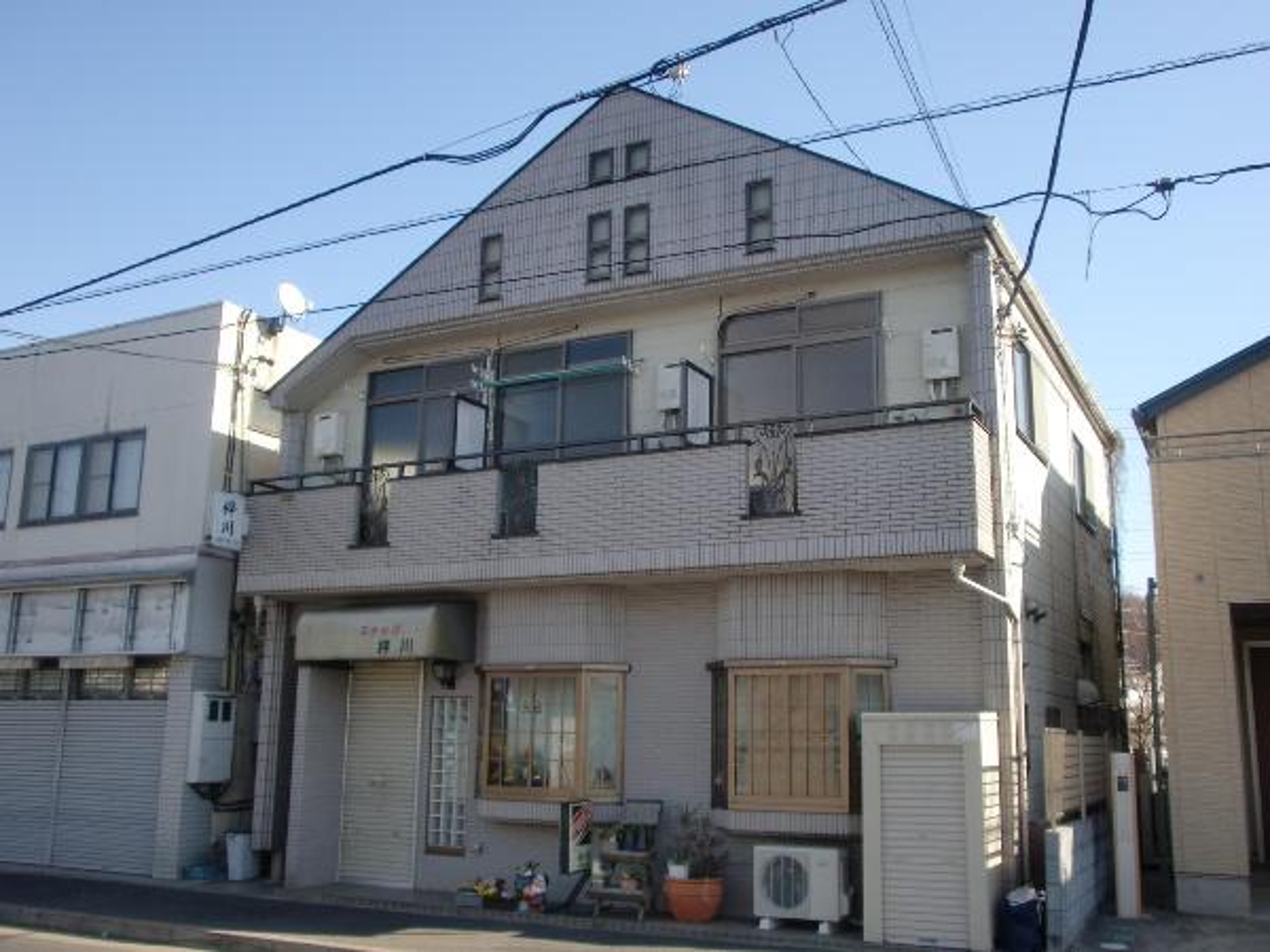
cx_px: 635
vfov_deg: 41.8
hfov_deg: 54.0
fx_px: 1247
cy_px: 476
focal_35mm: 34
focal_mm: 5.58
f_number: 2.8
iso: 64
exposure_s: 1/500
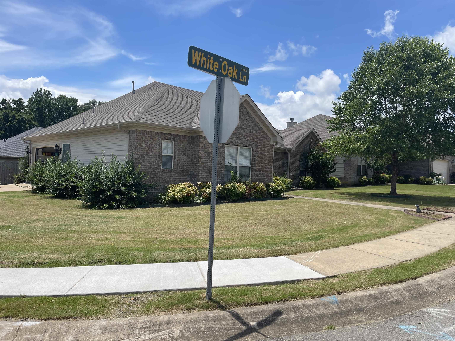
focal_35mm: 26
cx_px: 228
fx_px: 342
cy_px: 170
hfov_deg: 67.3
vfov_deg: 53.1
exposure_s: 1/4717
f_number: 1.6
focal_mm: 5.1
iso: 32
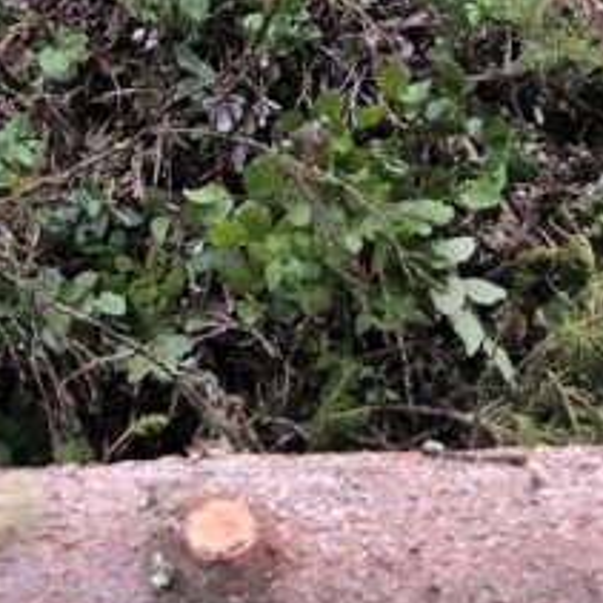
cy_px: -794
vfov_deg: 8.7
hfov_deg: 9.5
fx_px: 3626
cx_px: 294
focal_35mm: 184
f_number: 1.8
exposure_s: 1/120
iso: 40
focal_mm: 3.99
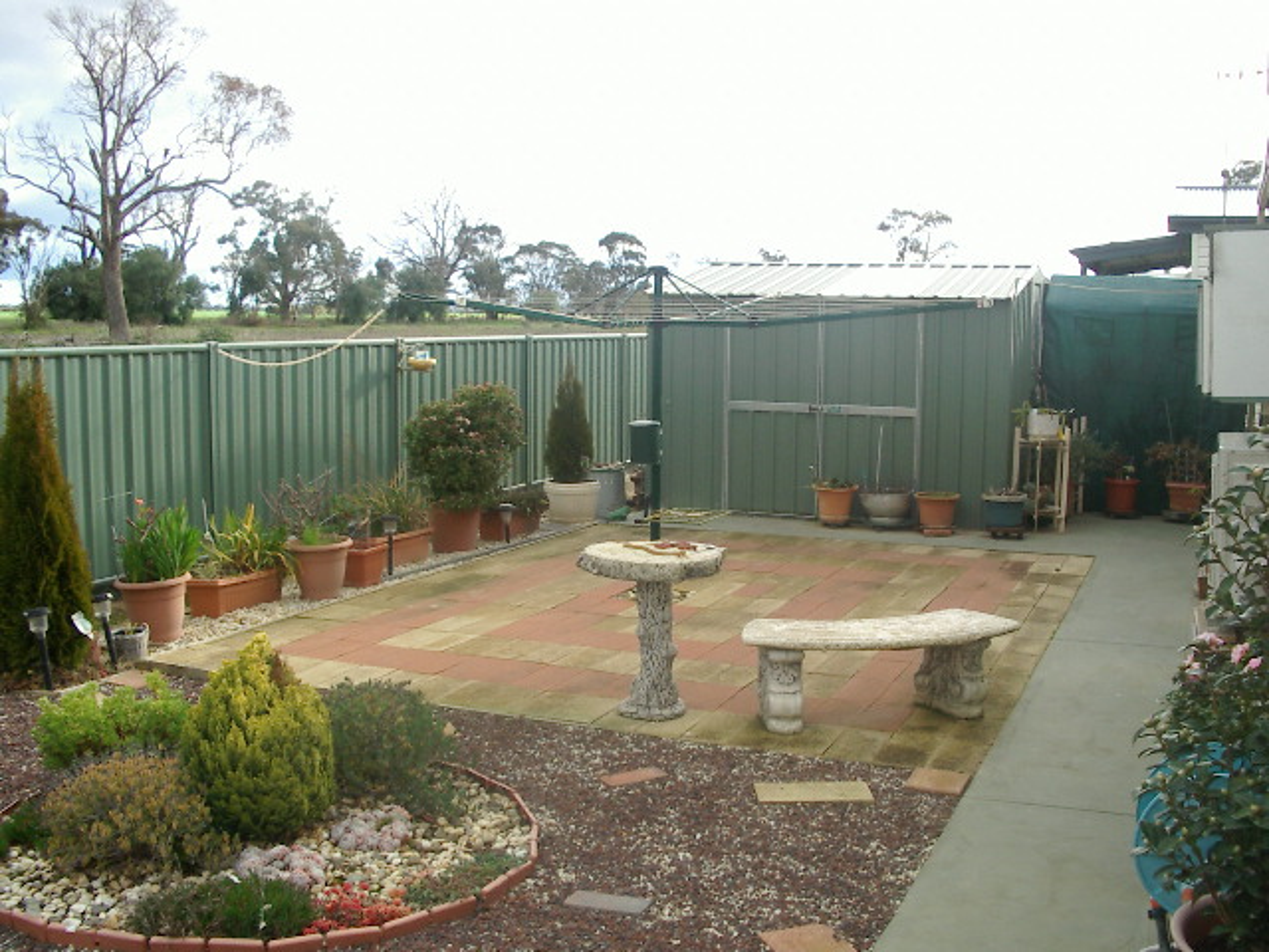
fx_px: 1393
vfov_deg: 37.7
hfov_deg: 49.0
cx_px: 634
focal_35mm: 38
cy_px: 476
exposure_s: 1/125
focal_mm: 5.8
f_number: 4.8
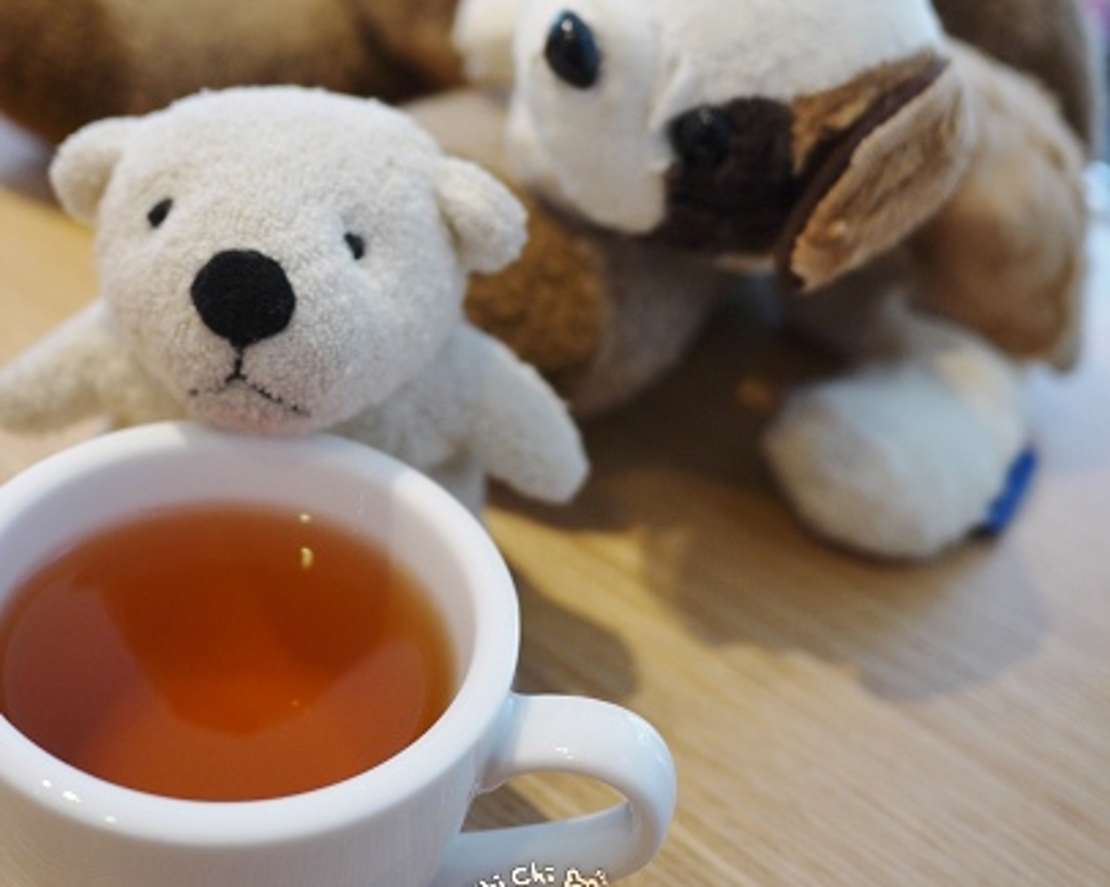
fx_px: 1412
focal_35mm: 43
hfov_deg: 42.8
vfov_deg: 33.7
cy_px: 161
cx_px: 480
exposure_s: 1/80
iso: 100
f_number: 2.5
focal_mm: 14
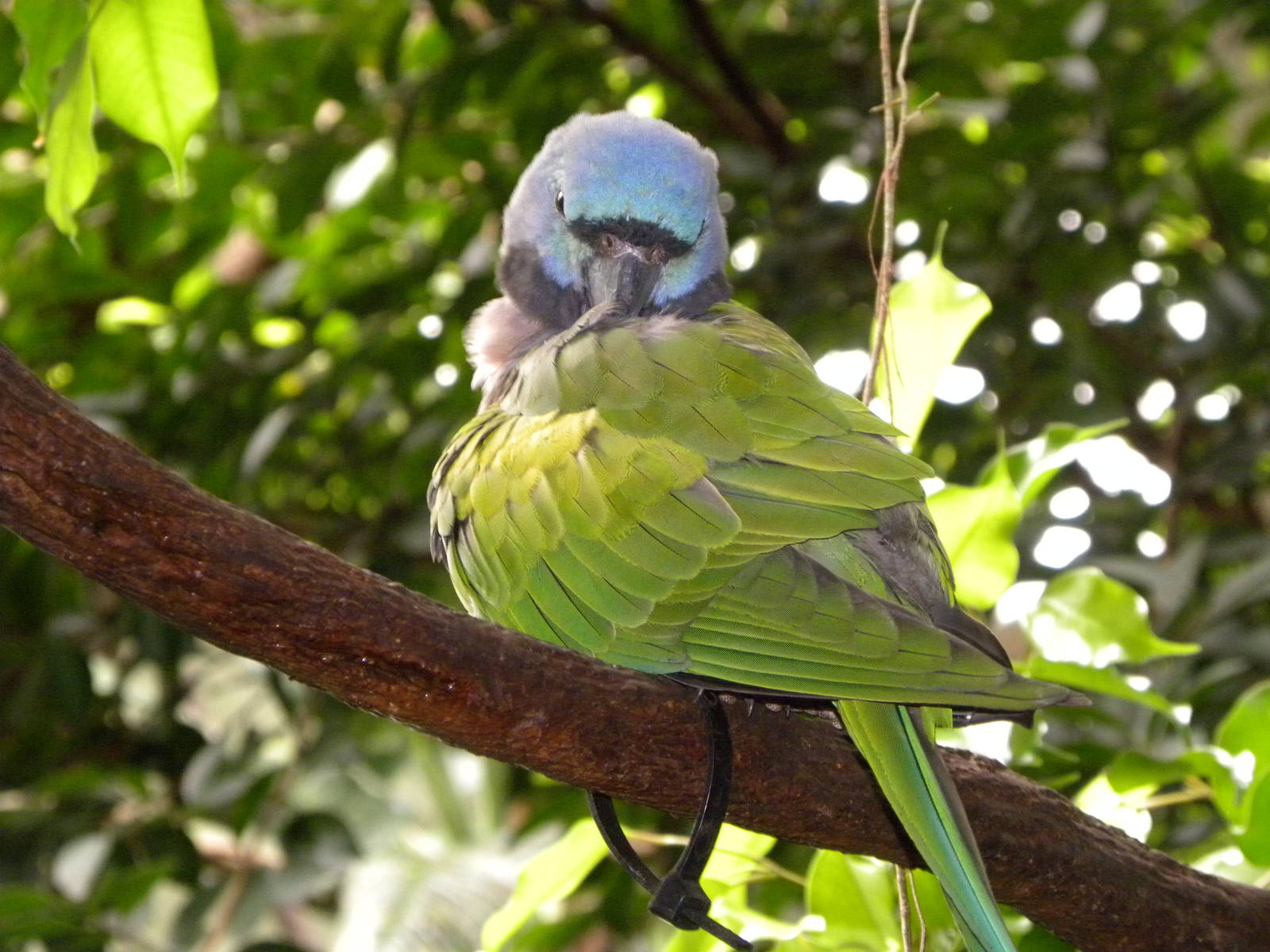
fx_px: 7778
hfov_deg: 9.3
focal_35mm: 212
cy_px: 476
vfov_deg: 7.0
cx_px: 635
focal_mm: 37.7
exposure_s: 1/30
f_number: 4.5
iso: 400
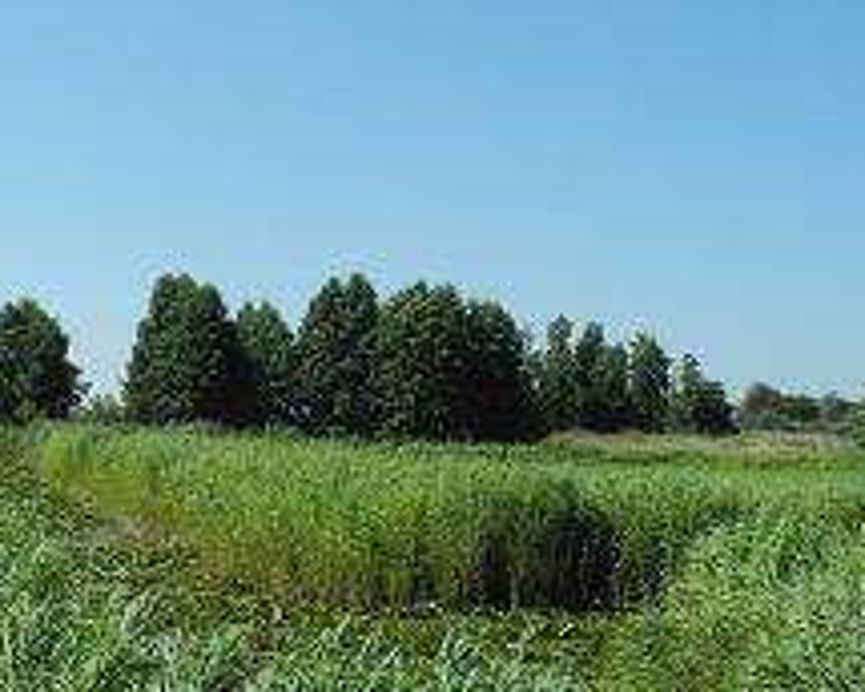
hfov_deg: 27.7
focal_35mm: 65
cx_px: 32
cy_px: 249
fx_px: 1664
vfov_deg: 23.4
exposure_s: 1/1000
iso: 100
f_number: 4
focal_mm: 6
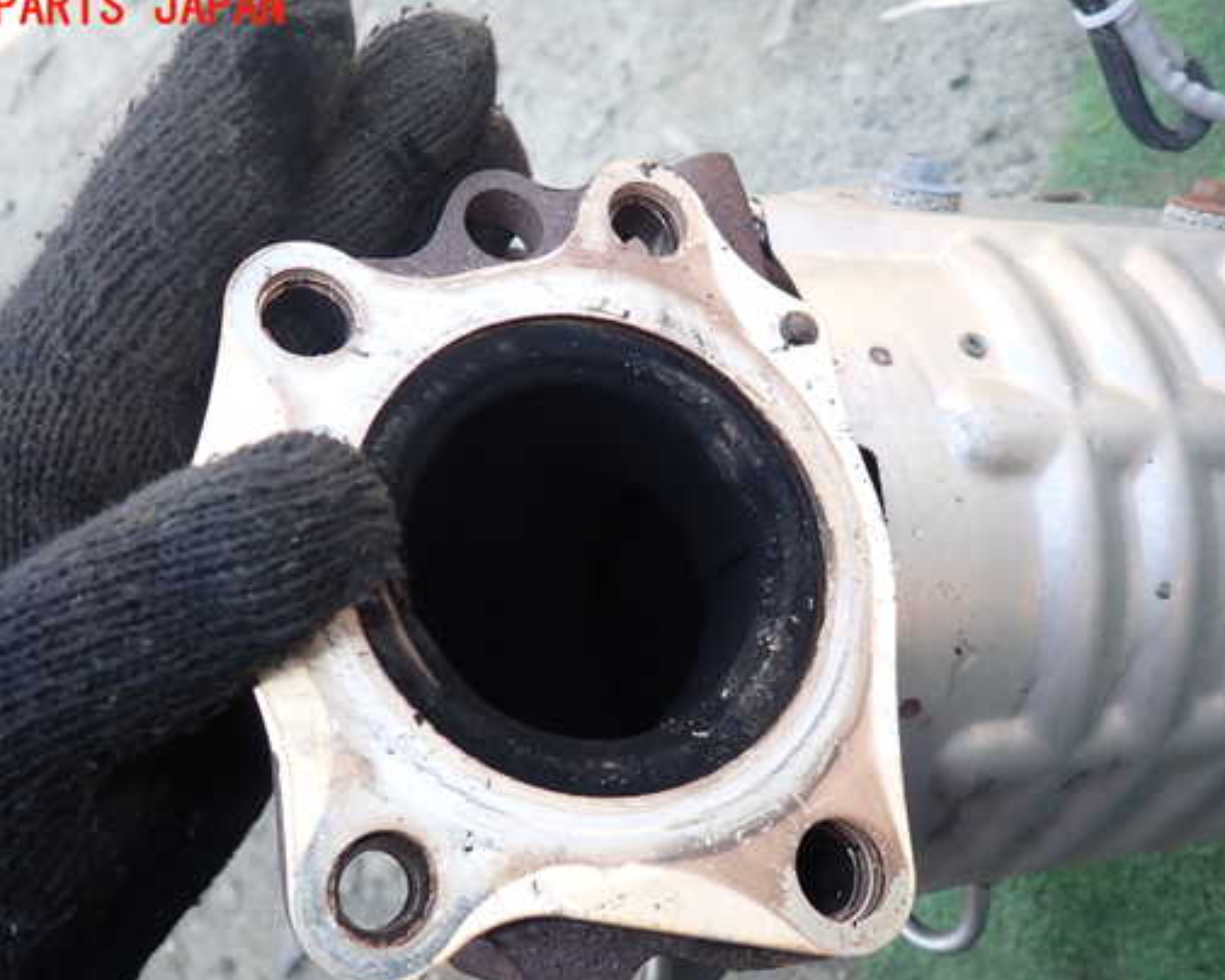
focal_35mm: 29
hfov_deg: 60.4
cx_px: 572
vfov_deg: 49.9
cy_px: 524
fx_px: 1051
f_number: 5.6
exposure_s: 1/30
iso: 100
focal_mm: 4.5
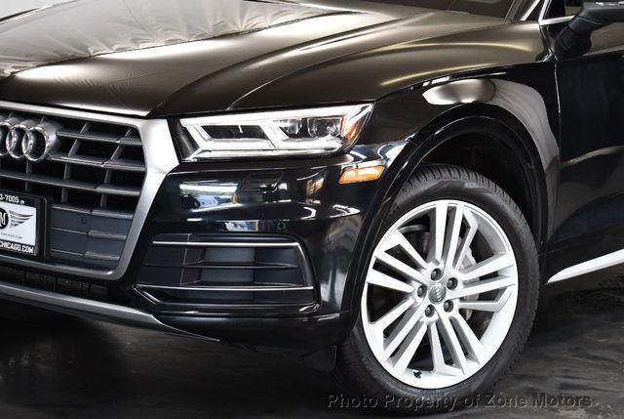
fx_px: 1736
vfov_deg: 13.7
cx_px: 312
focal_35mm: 100
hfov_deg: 20.4
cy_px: 210
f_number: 5.6
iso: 1250
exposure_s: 1/125
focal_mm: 50
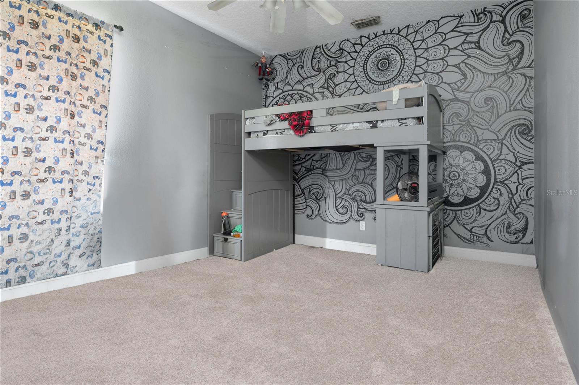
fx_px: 289
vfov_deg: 67.4
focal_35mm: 18
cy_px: 192
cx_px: 290
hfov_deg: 90.0
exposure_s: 30
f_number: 7.1
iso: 400
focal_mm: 12
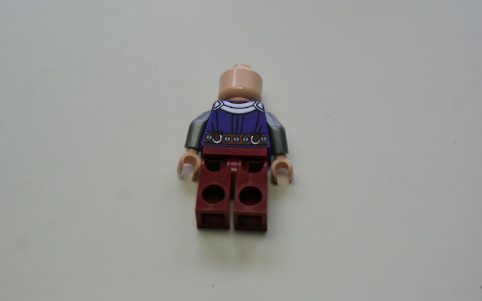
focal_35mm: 87
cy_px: 137
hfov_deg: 23.9
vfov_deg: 15.1
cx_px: 235
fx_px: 1136
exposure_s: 1/100
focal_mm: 55
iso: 320
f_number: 5.6
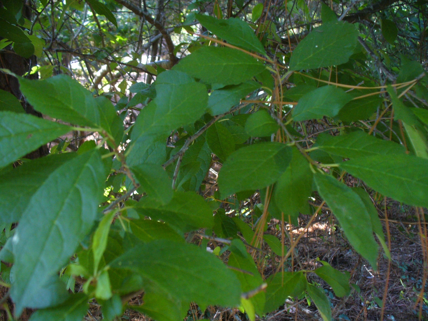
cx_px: 214
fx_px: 457
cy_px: 160
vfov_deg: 38.7
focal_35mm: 37
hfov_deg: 50.1
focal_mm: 6.1
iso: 200
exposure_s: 1/40
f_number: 2.8
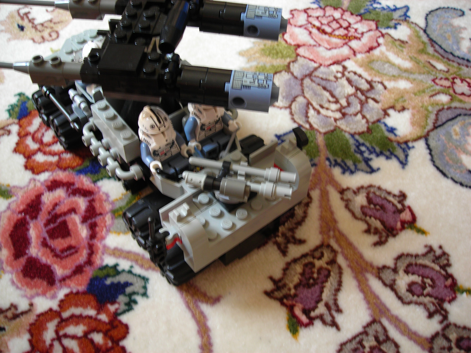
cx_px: 236
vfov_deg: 37.7
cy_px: 176
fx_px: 517
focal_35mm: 38
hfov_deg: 49.0
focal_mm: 6.3
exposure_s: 1/6.1
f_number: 3.2
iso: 50
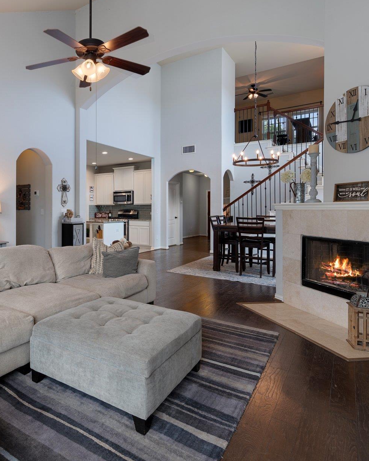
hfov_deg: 58.0
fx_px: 311
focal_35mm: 23
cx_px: 89
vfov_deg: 73.0
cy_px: 217
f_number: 8
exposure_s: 1/4
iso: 100
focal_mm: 14.5
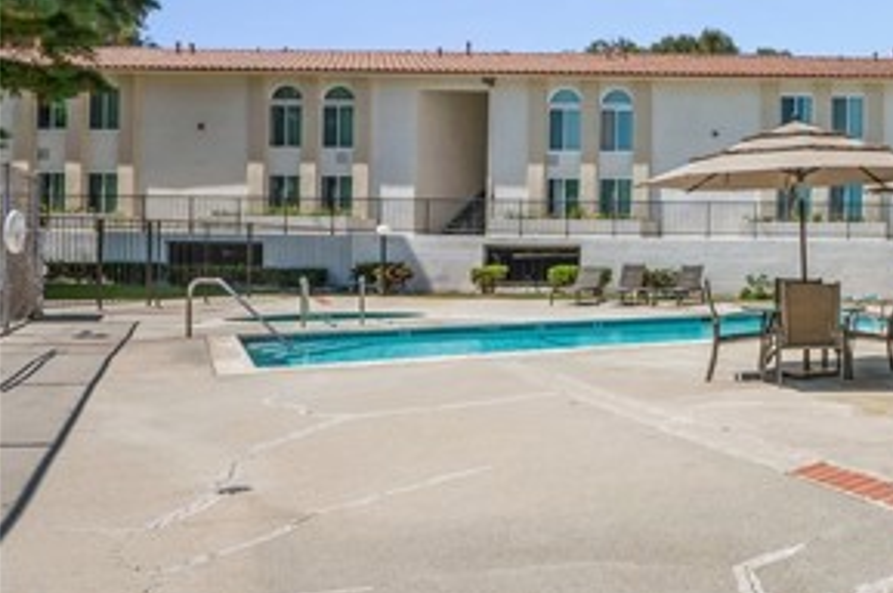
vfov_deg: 42.2
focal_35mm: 31
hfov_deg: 45.2
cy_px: 259
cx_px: 986
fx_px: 768
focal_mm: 14
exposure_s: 1/200
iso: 100
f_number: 11
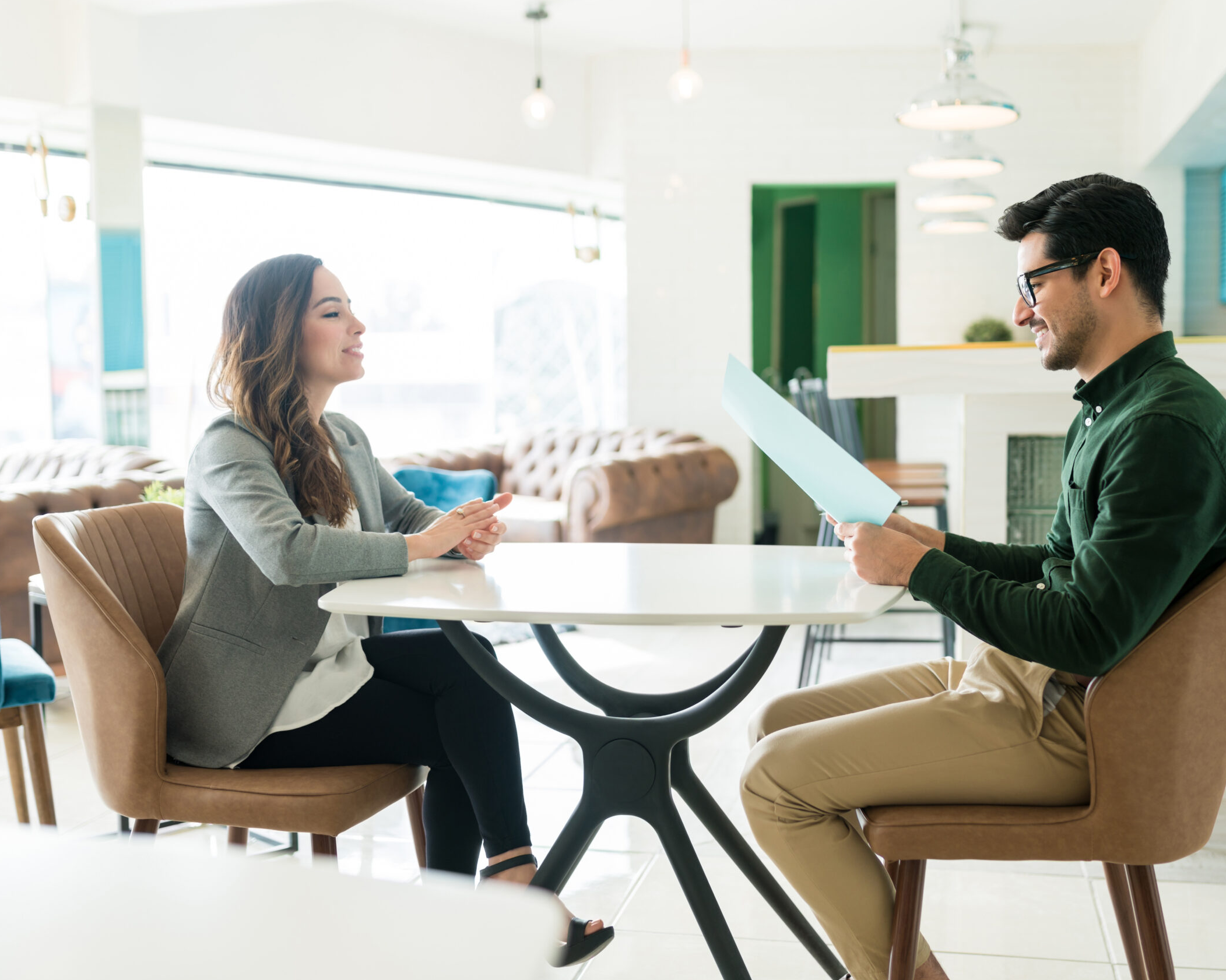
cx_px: 669
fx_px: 1451
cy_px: 489
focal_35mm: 40
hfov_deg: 45.7
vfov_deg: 37.3
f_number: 1.8
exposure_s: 1/200
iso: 100
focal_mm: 35
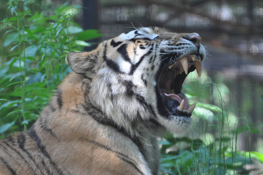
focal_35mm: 450
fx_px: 3284
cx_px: 132
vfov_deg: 3.0
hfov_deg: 4.6
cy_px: 88
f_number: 5.6
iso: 1600
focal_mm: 300
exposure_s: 1/200
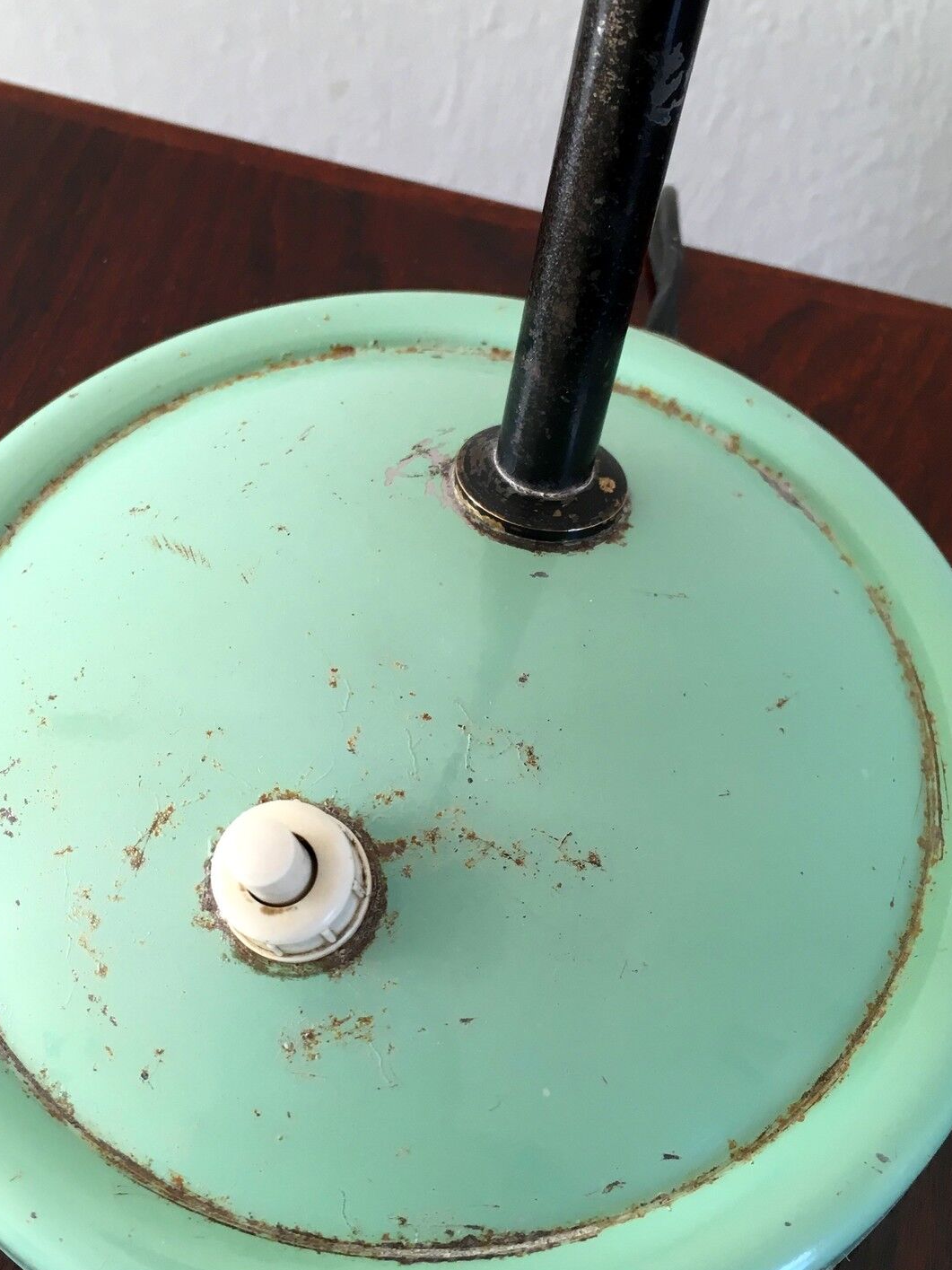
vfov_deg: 45.8
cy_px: 609
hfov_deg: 35.0
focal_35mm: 41
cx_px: 379
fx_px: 1504
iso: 32
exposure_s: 1/33
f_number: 2.2
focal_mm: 4.15
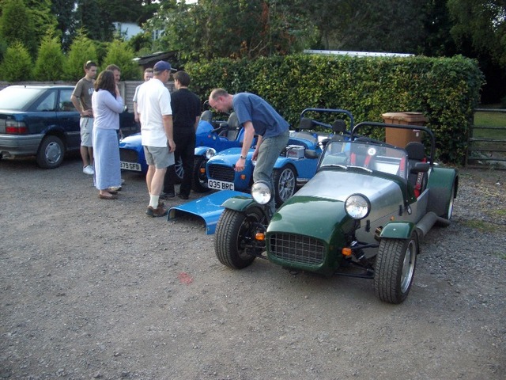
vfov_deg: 40.7
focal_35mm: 35
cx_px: 253
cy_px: 190
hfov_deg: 52.6
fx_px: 512
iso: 100
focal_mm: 5.8
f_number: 2.6
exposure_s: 1/125
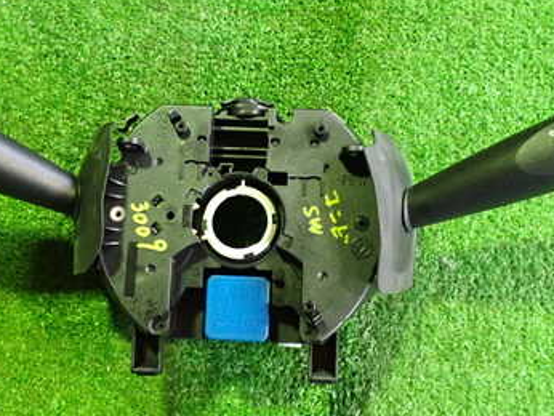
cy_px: 162
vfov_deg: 28.0
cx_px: 253
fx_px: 833
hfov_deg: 36.8
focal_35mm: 52
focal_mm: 5.4
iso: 640
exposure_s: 1/30
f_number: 2.3
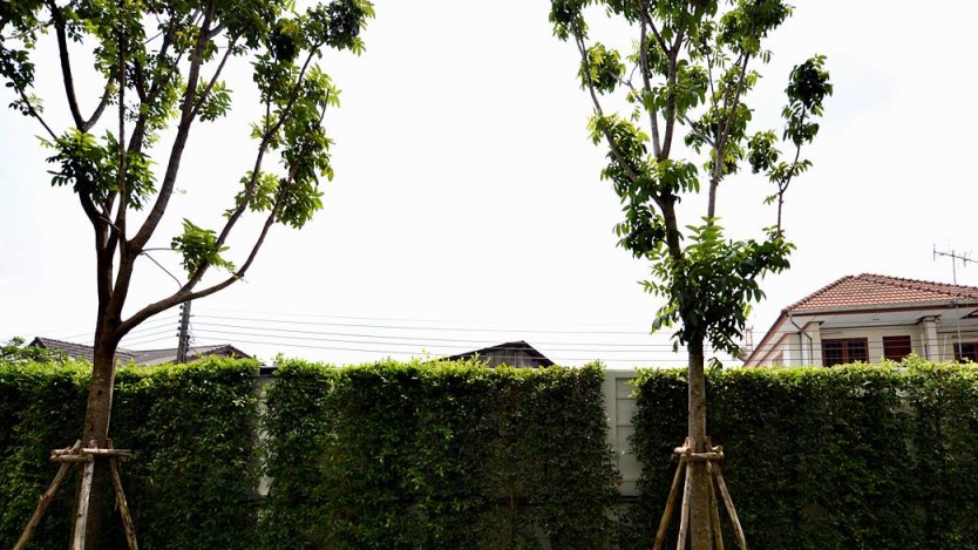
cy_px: 385
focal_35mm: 18
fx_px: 467
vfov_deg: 59.0
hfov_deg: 92.0
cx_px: 563
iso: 400
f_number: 2.8
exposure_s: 1/8000
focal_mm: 14
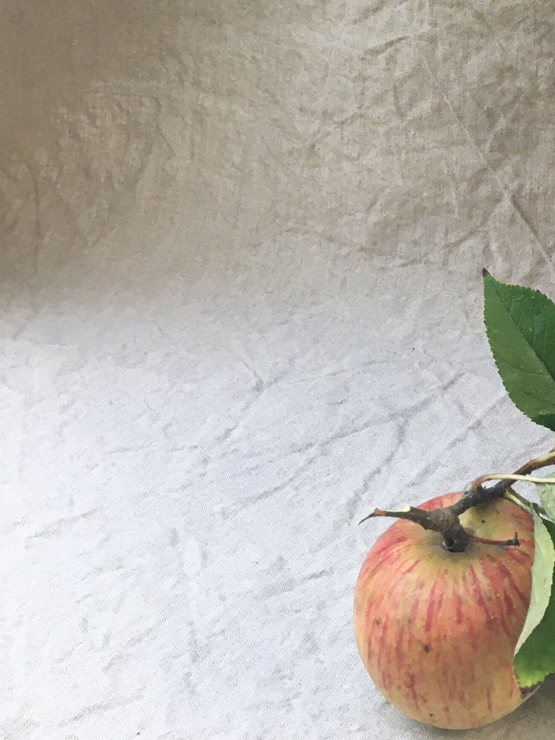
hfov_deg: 20.9
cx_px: 612
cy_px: -17
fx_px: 1432
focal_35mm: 67
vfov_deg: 27.2
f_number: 2.2
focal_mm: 4.15
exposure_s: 1/33
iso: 80
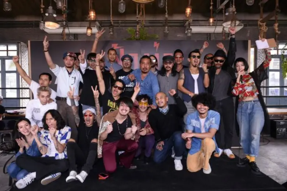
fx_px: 191
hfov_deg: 73.7
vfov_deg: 53.1
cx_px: 144
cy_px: 96
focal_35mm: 24
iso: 1250
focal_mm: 24
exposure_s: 1/250
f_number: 5
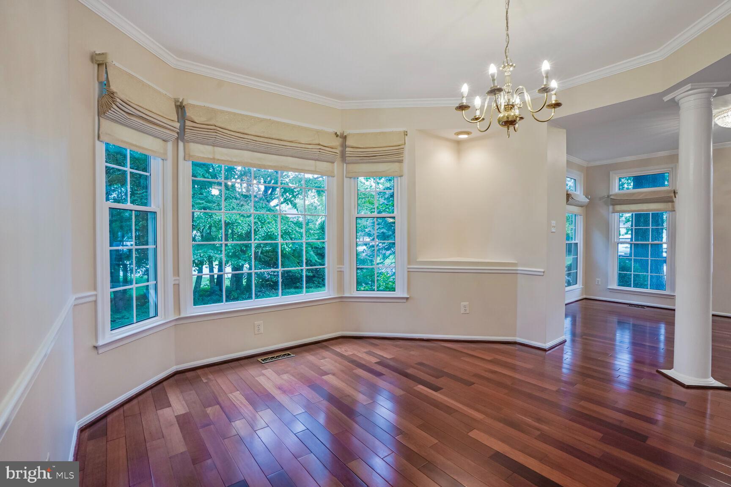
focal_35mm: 16
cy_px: 244
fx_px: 325
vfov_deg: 73.7
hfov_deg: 96.7
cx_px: 366
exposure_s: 1/15
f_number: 8
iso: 800
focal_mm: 16
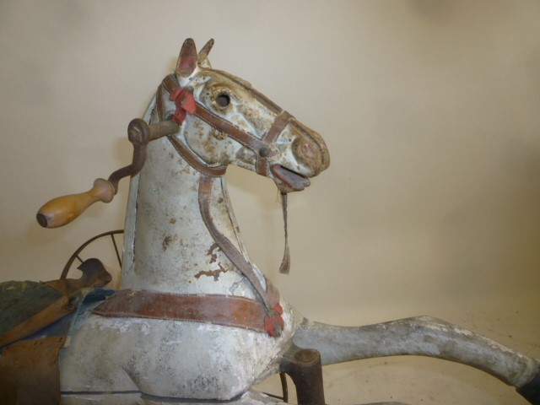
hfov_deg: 61.7
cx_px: 270
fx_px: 452
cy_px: 202
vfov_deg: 48.2
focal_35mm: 29
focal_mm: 5.2
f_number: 3.3
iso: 100
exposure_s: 1/30
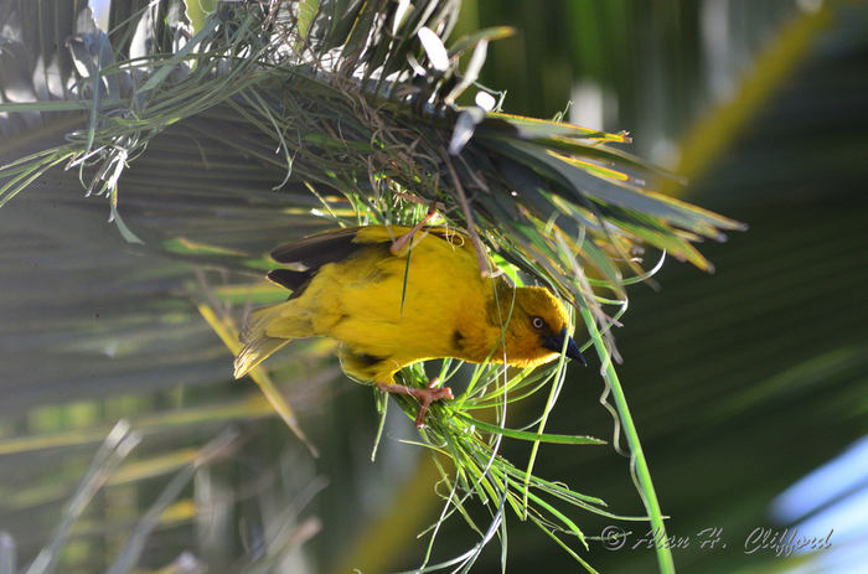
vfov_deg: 2.3
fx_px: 14431
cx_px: 434
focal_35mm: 600
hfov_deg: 3.4
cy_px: 287
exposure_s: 1/800
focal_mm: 400
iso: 640
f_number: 5.6
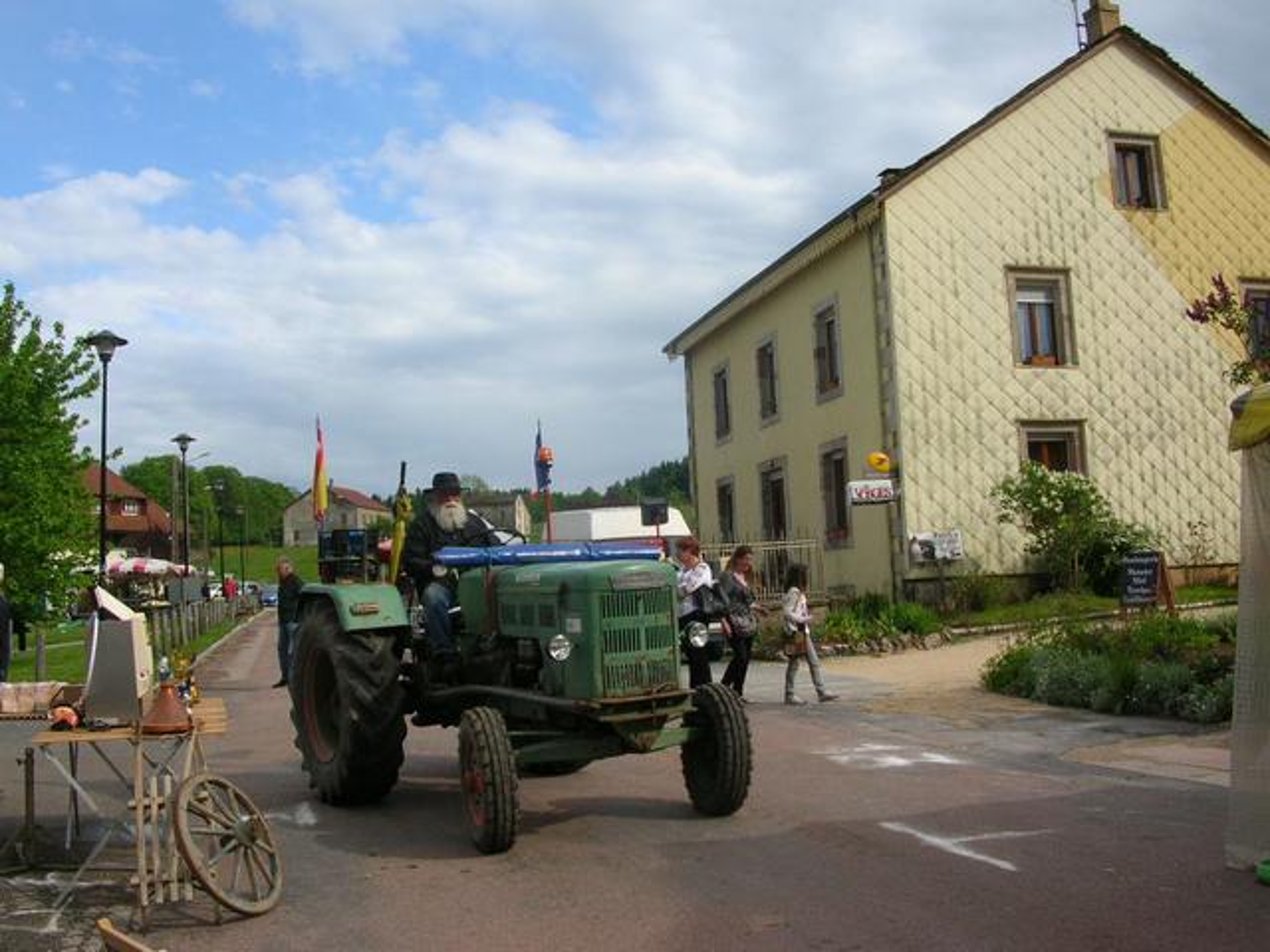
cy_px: 476
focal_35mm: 35
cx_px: 635
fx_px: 1284
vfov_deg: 40.7
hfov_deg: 52.6
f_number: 5.6
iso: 50
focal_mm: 5.8
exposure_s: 1/226
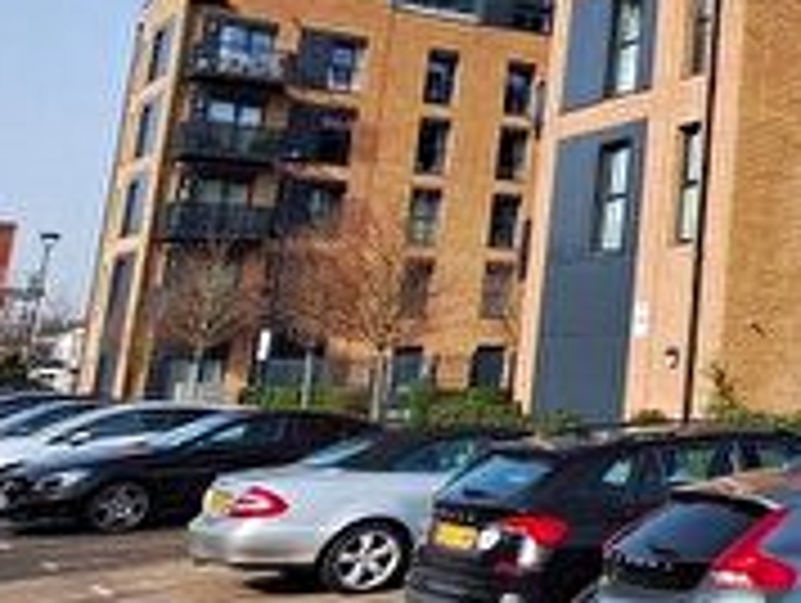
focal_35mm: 51
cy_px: 79
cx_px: 1242
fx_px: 1182
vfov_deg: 27.7
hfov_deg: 26.0
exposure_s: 1/999
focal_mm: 1.74
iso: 40
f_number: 2.2
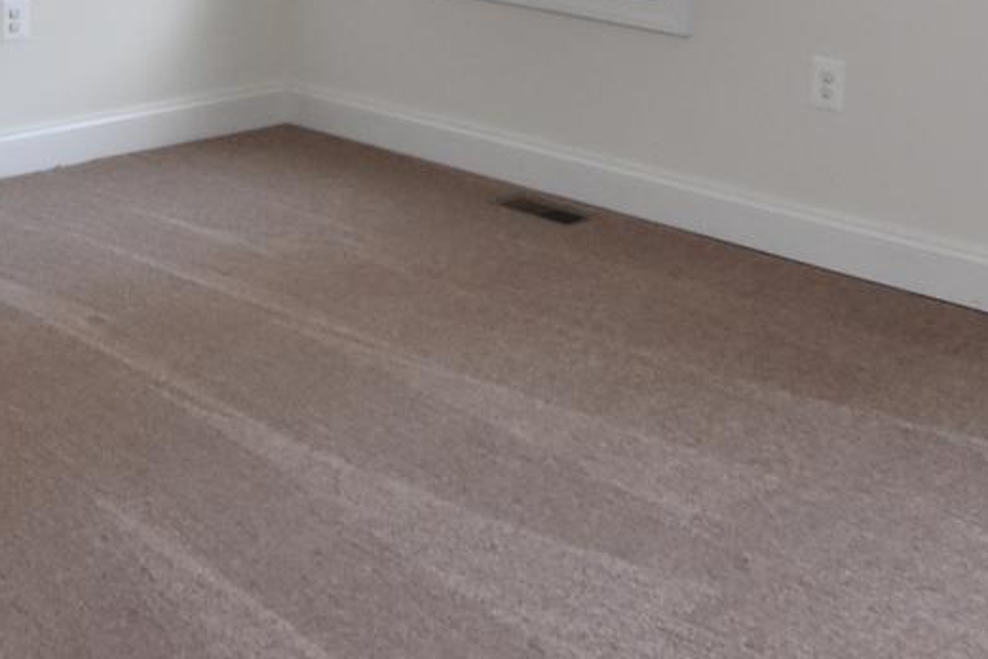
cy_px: -111
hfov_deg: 30.6
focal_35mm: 65
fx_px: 1783
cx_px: 298
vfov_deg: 19.8
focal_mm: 11
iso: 800
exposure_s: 1/80
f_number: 4.5
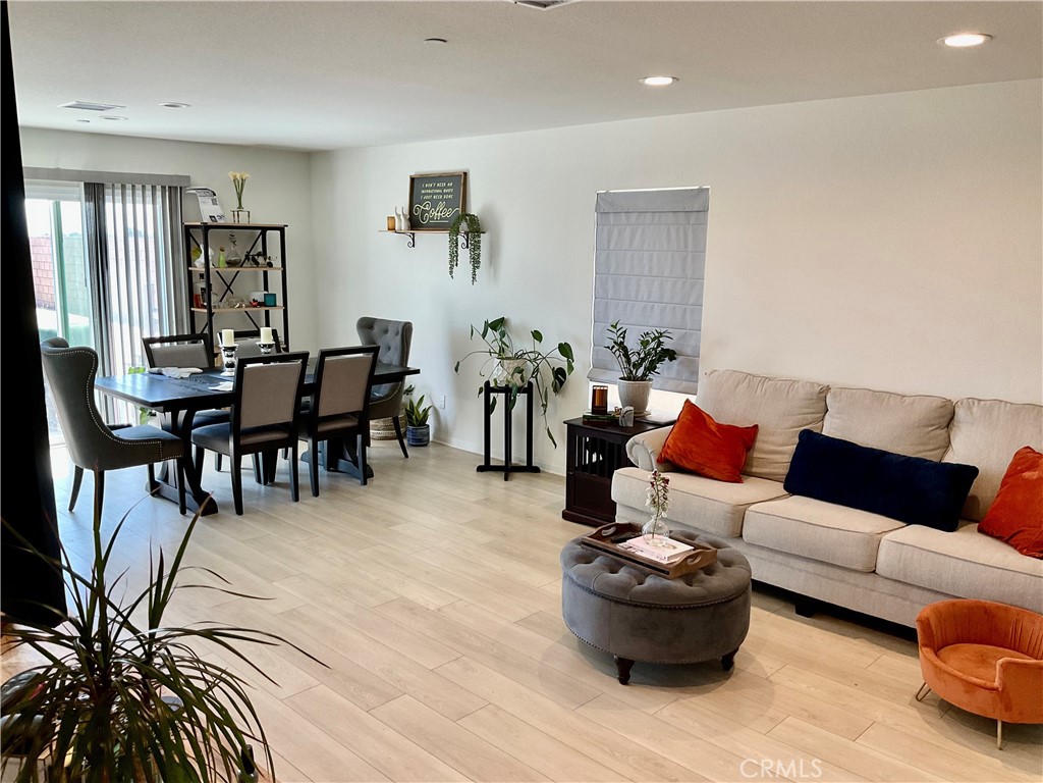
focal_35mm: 29
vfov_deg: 48.2
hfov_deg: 61.7
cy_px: 392
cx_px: 522
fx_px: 874
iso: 64
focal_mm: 3
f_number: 1.8
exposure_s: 1/120
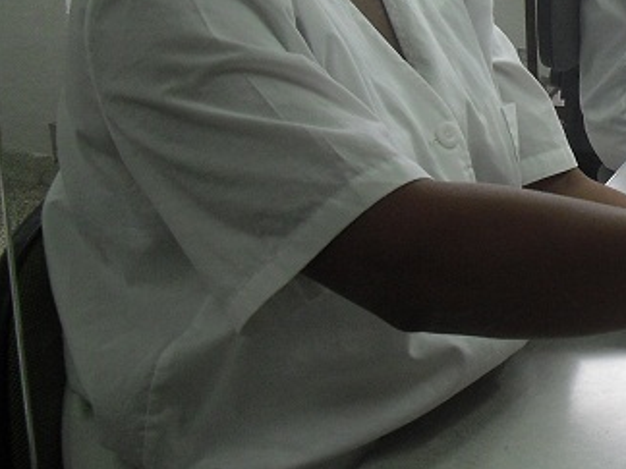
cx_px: 634
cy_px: 16
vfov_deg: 18.7
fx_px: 1392
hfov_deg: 24.2
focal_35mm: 77
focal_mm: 6.3
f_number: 3.1
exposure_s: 1/100
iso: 200
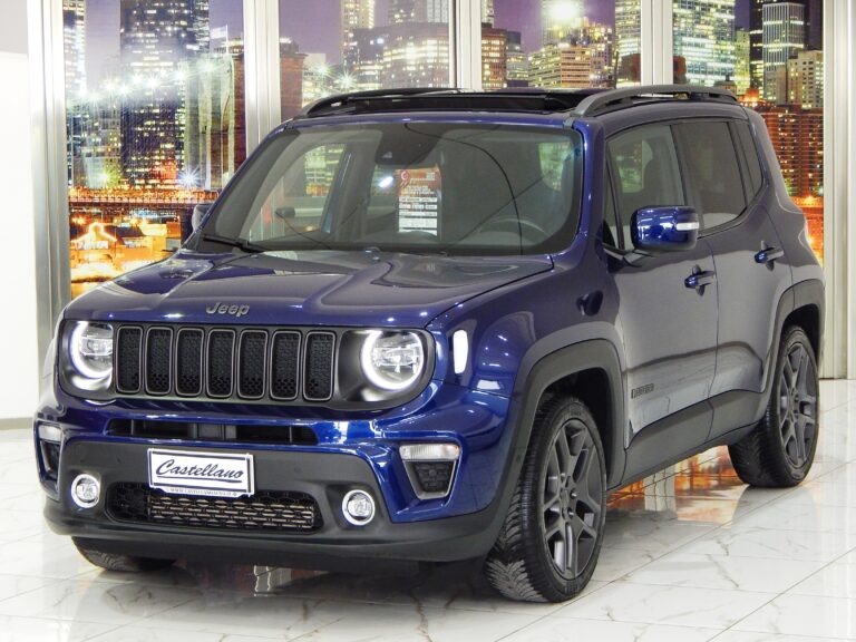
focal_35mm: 104
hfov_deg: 18.9
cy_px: 321
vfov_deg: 14.2
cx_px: 428
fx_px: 2572
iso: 280
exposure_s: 1/30
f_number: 4.5
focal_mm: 18.7
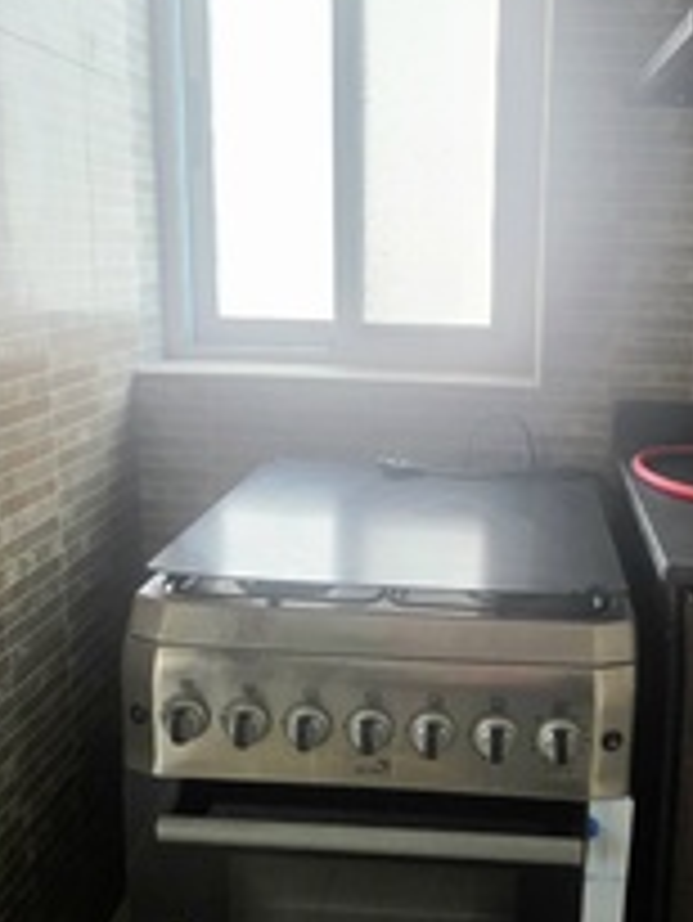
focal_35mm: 29
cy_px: 385
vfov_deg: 61.3
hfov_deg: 47.4
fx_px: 773
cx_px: 470
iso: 500
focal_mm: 2.2
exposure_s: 1/50.3
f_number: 1.9
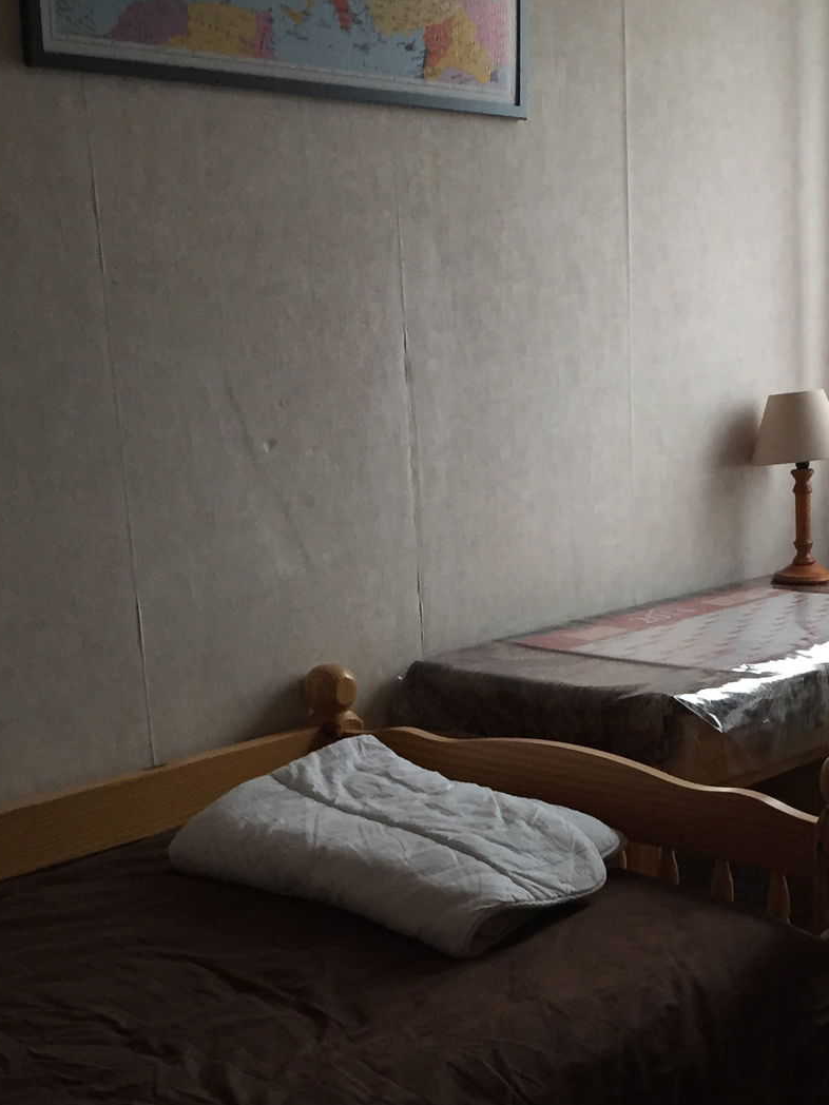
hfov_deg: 24.6
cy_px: 828
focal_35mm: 59
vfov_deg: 32.1
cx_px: 610
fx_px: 1884
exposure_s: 1/30
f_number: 2.2
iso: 100
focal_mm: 4.15
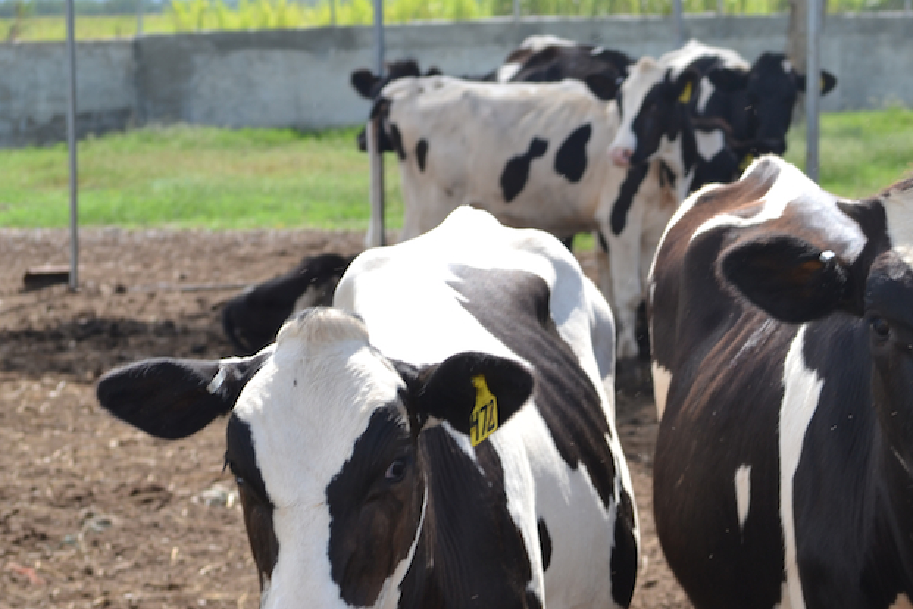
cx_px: 597
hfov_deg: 15.4
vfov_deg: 10.3
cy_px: 464
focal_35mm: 133
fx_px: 3368
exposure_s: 1/200
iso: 100
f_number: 7.1
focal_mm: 55
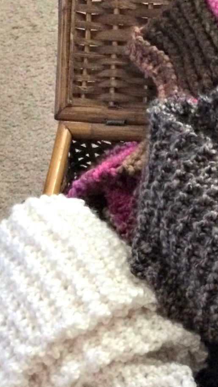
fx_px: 729
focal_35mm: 71
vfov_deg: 29.1
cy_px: 311
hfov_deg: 16.4
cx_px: 251
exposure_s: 1/15
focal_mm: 4.15
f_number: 2.2
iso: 400
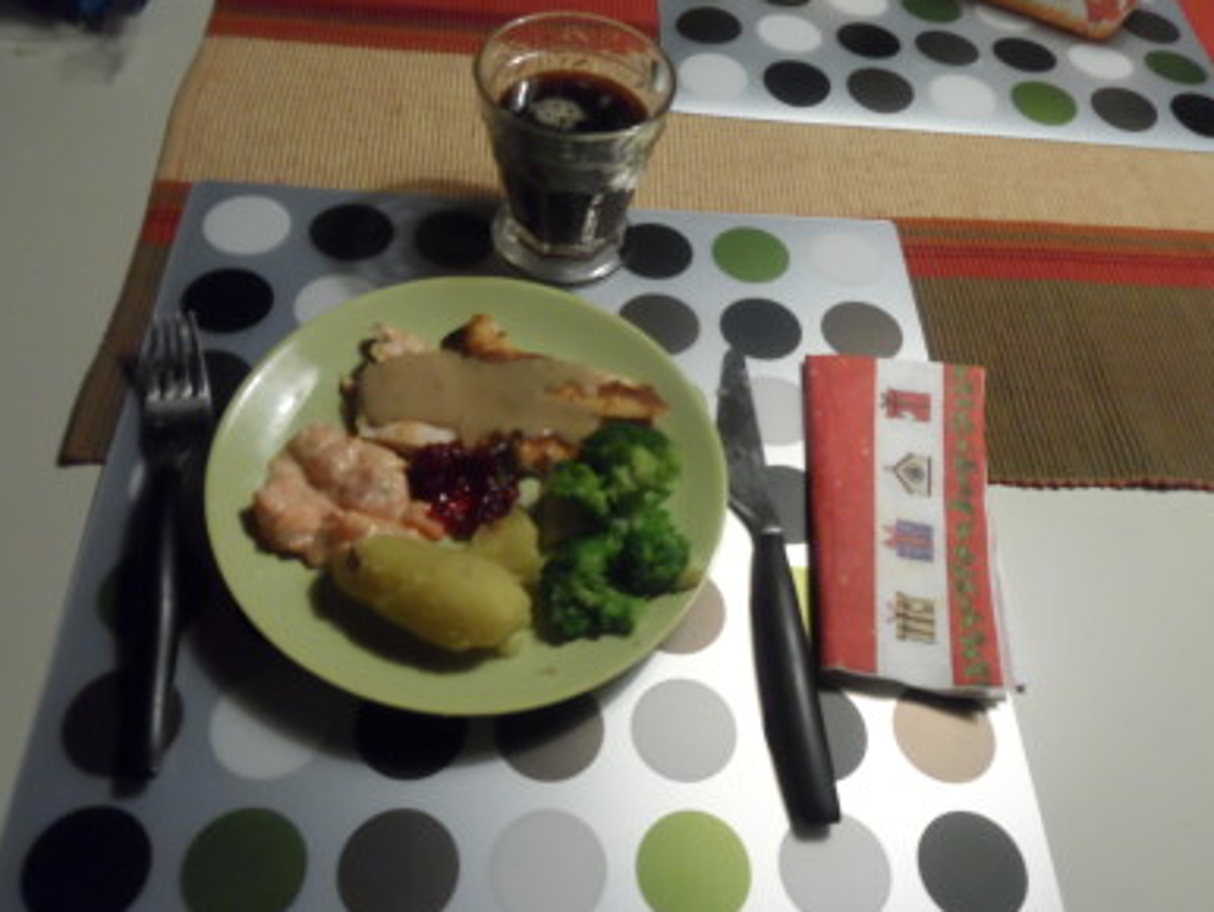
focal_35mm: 29
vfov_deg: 48.3
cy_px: 459
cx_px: 620
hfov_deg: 61.6
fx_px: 1018
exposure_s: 1/20
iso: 400
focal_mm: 4.9
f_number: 3.1
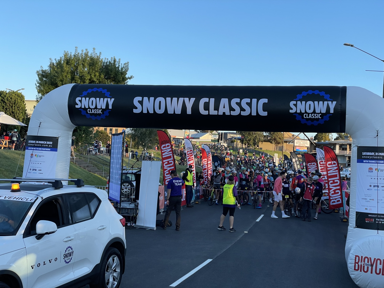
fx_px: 577
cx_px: 192
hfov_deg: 36.8
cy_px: 144
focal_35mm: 52
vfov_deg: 28.0
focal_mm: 6
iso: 25
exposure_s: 1/406
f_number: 2
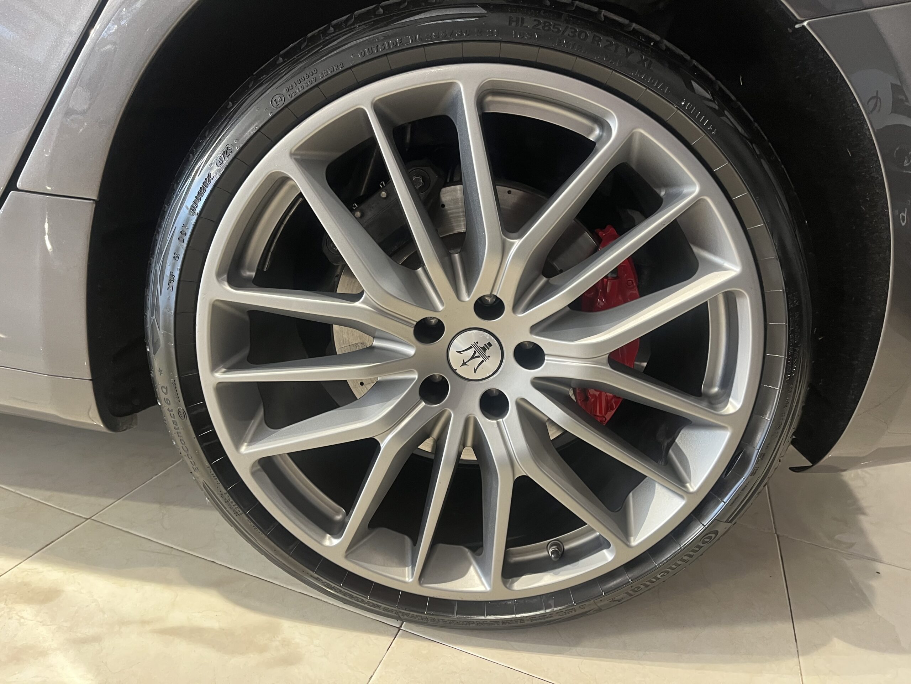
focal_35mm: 26
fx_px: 684
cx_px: 456
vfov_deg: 53.1
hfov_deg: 67.3
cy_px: 342
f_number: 1.6
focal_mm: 5.1
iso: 250
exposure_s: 1/50
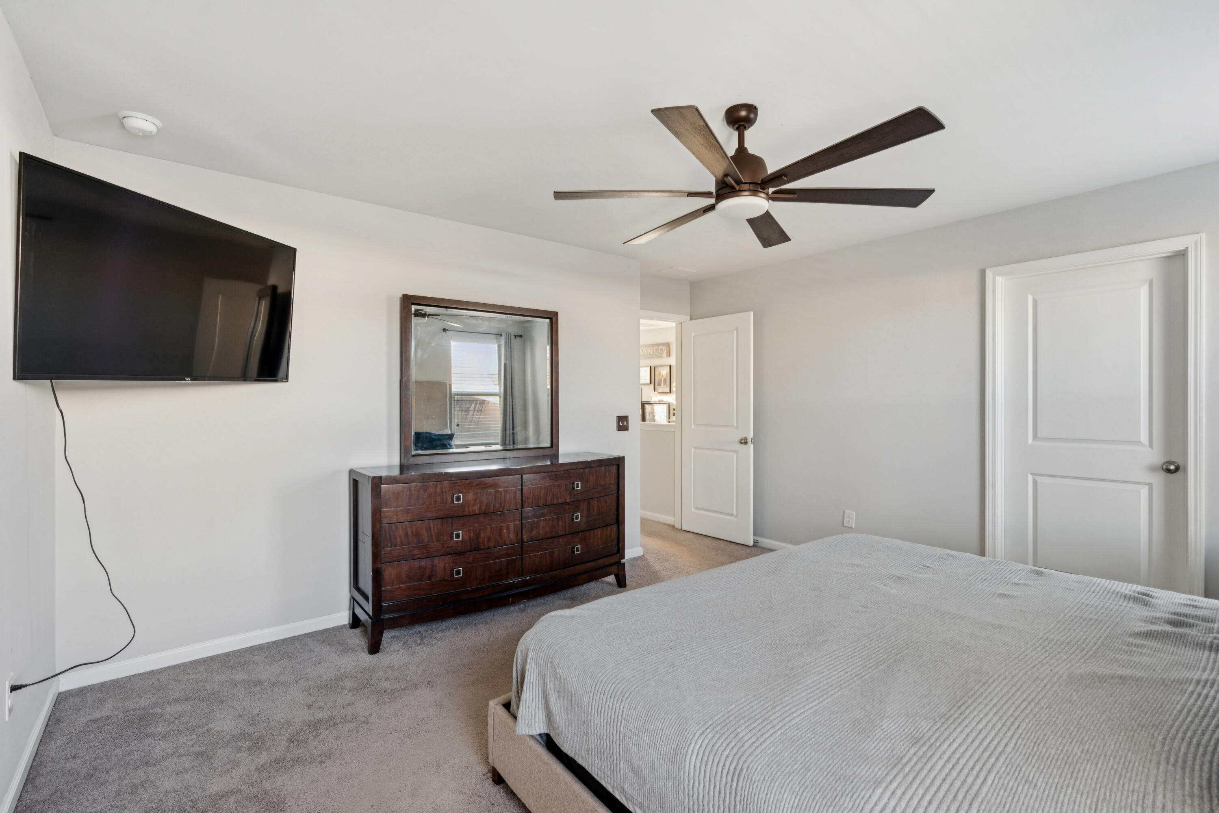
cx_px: 610
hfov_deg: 96.7
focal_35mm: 16
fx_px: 542
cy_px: 406
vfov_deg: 73.7
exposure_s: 1/5
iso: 400
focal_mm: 16
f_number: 8
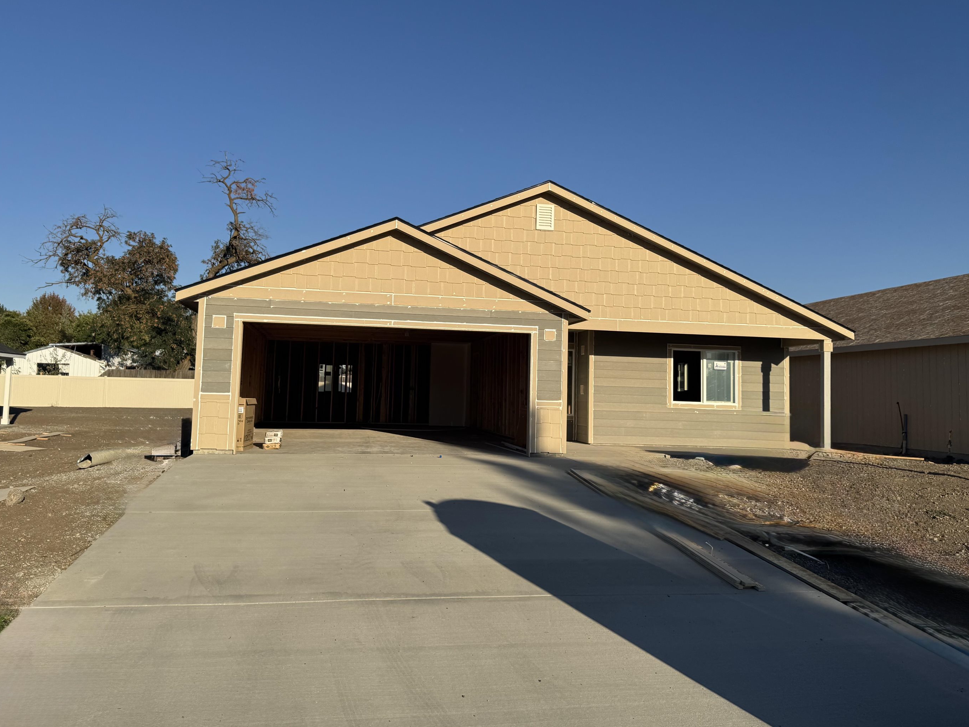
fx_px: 756
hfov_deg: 65.3
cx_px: 473
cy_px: 334
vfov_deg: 51.3
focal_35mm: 27
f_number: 1.78
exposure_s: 1/5814
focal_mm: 6.76
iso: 80
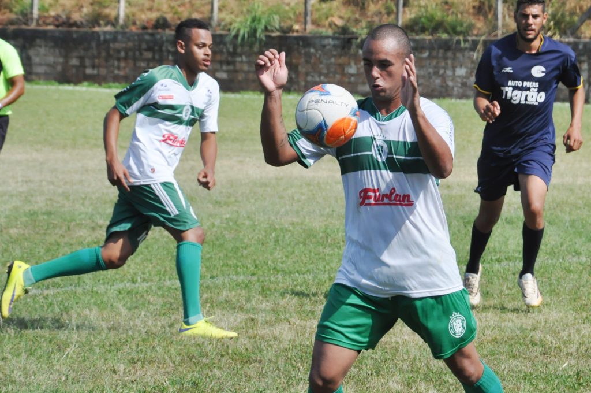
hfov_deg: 13.1
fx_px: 2582
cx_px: 296
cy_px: 196
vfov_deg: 8.7
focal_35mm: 158
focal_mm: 105
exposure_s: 1/2000
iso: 800
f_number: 8
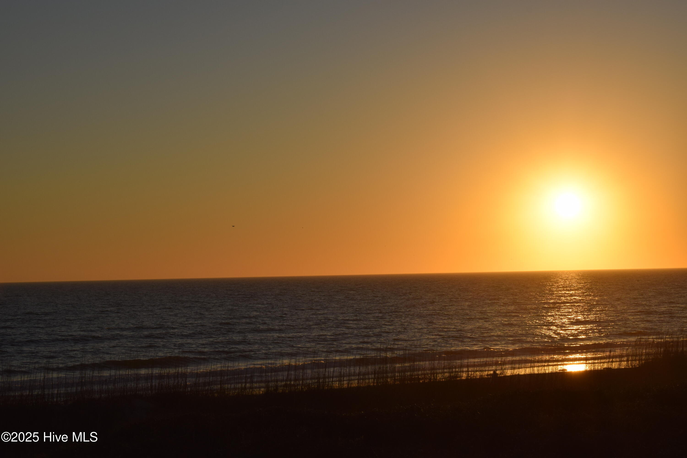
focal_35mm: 82
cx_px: 344
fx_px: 1574
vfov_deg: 16.6
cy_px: 229
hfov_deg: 24.6
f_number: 14
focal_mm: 55
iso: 200
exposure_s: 1/800
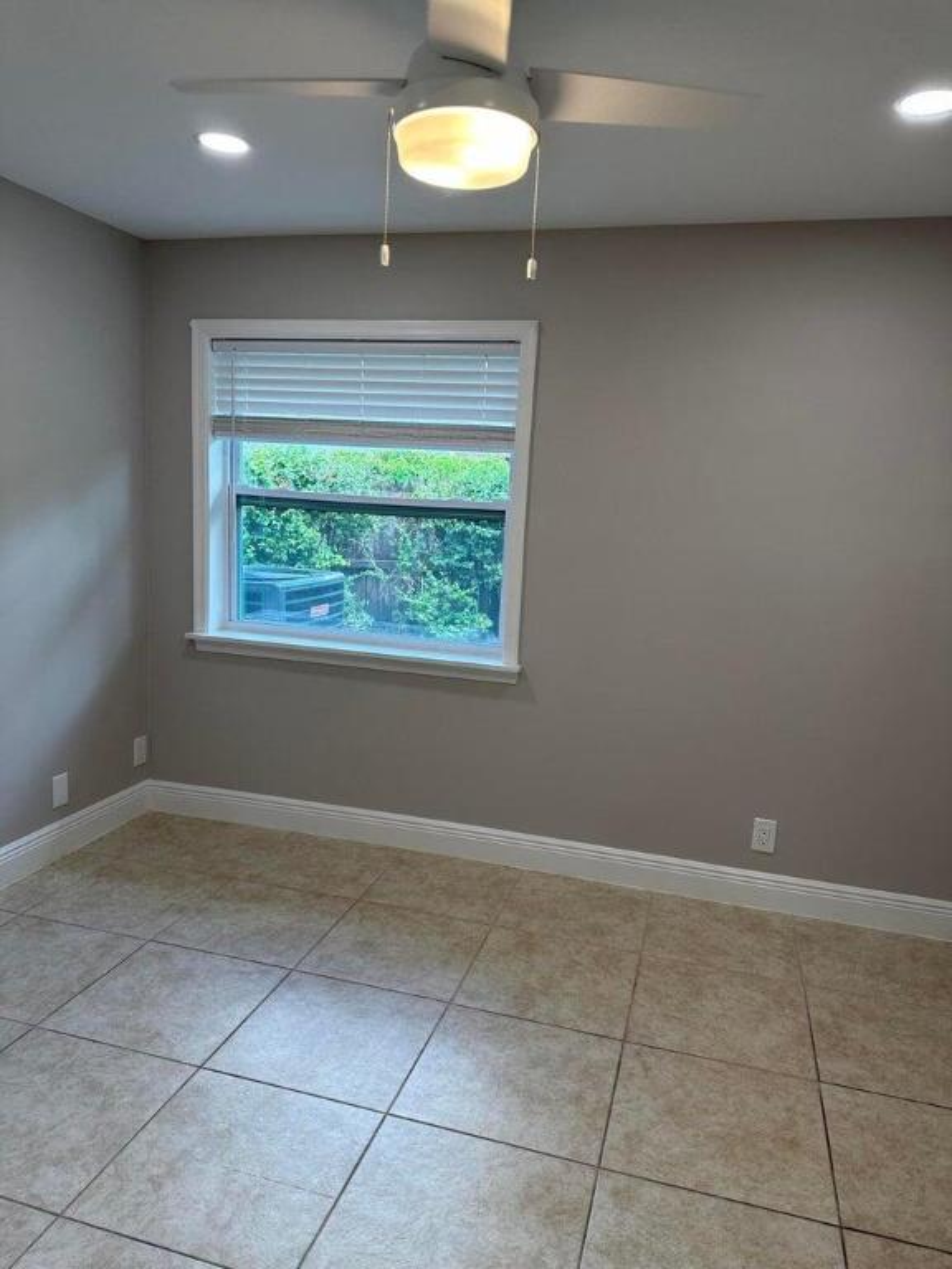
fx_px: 880
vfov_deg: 71.6
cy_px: 634
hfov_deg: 56.8
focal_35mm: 24
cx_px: 476
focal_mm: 6.86
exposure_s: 1/160
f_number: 1.78
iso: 100
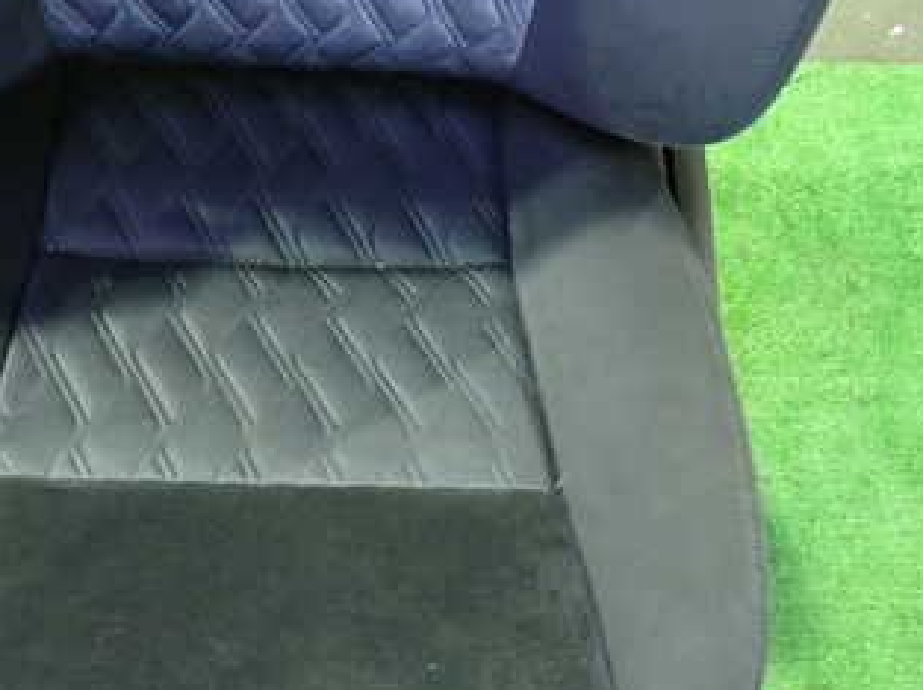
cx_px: 268
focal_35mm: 48
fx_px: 1278
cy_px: 451
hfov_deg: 39.0
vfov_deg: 30.0
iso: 800
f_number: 2
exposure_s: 1/15
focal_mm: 4.5
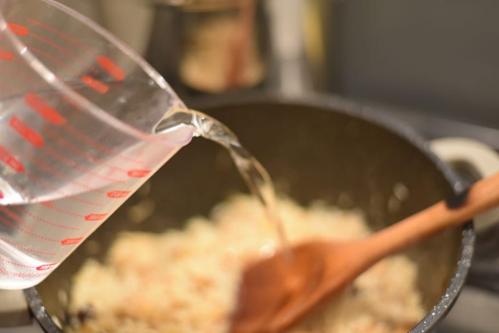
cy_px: 166
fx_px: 693
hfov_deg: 39.6
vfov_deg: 27.0
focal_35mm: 50
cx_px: 250
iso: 2000
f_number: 1.8
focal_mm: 50
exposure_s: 1/60
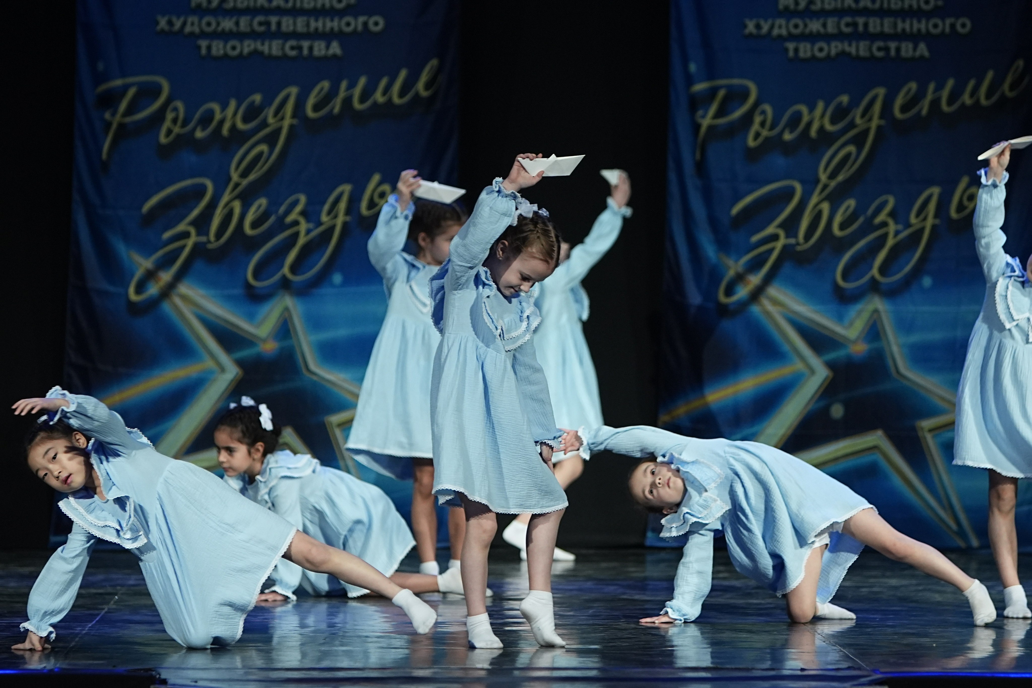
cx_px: 516
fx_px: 6221
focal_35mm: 217
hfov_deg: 9.5
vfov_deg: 6.3
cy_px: 344
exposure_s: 1/400
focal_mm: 145
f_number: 2.8
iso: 1600
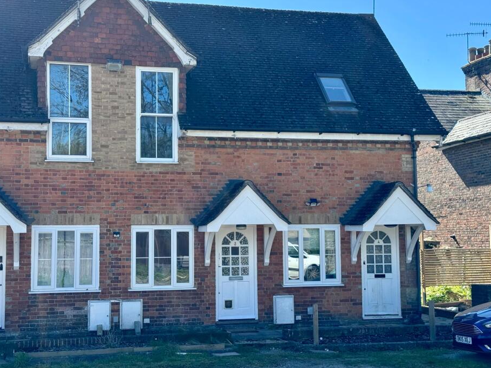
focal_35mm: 54
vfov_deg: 27.0
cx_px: 221
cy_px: 180
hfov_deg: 35.5
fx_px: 766
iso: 64
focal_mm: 6.76
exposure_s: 1/1597
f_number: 1.78
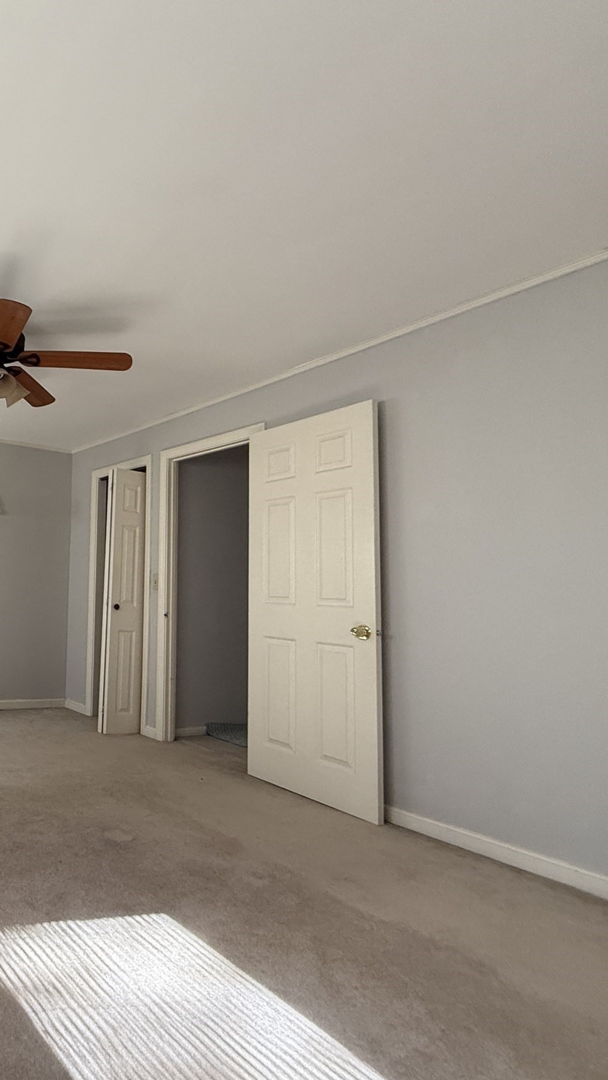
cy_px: 535
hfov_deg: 43.9
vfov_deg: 83.8
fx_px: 602
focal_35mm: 21
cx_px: -28
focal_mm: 2.22
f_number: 2.2
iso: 250
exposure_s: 1/99
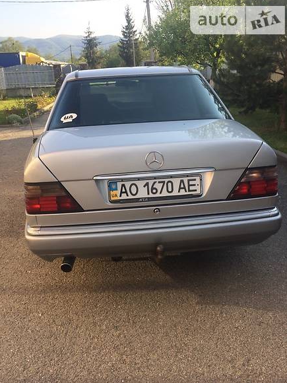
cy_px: 196
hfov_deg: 46.8
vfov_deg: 60.0
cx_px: 146
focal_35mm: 30
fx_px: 332
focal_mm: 4.2
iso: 32
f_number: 2.2
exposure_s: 1/641
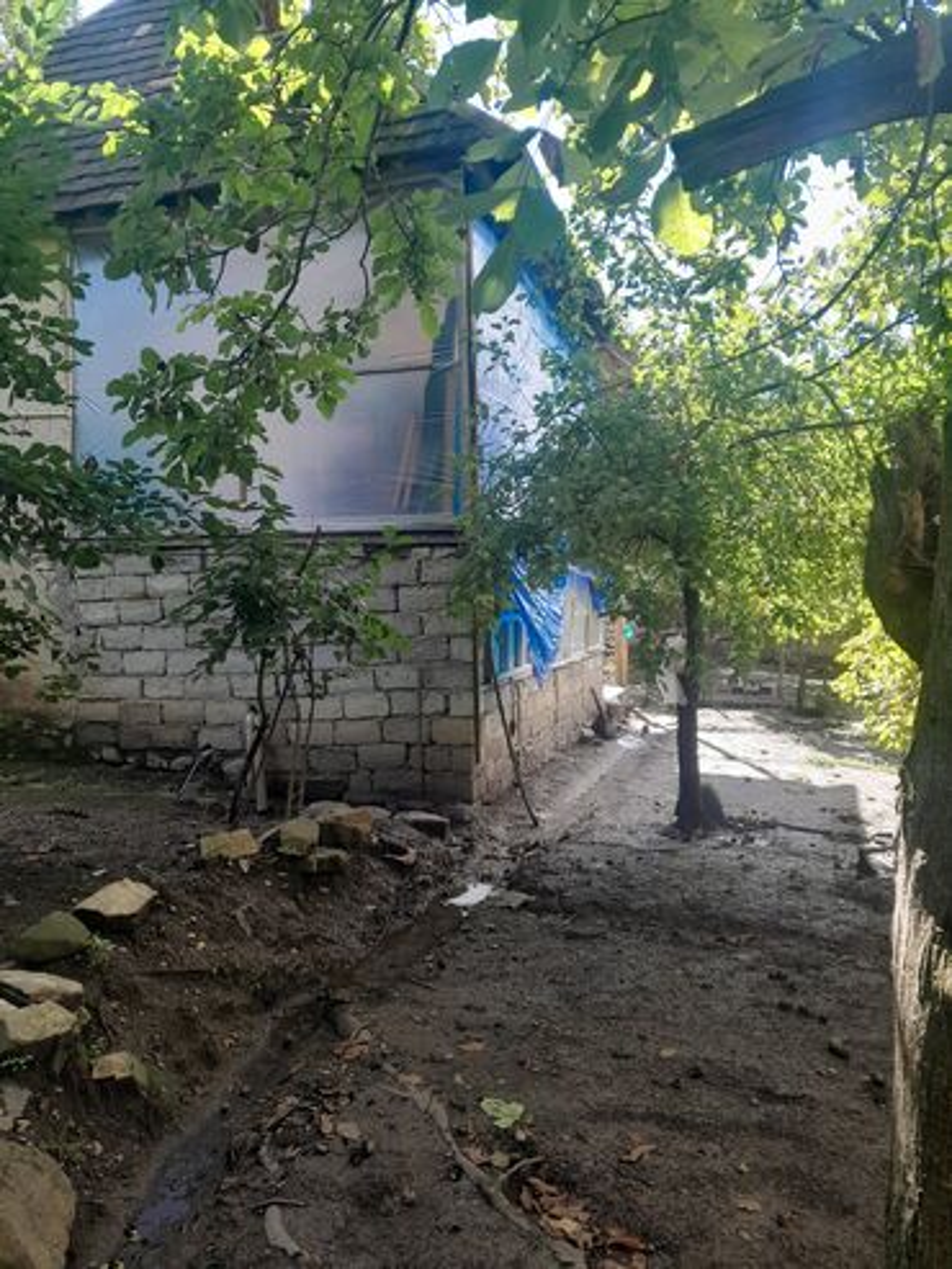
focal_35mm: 27
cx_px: 476
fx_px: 990
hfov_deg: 51.4
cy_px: 634
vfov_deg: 65.3
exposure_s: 1/50
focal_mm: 4
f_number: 1.8
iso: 40
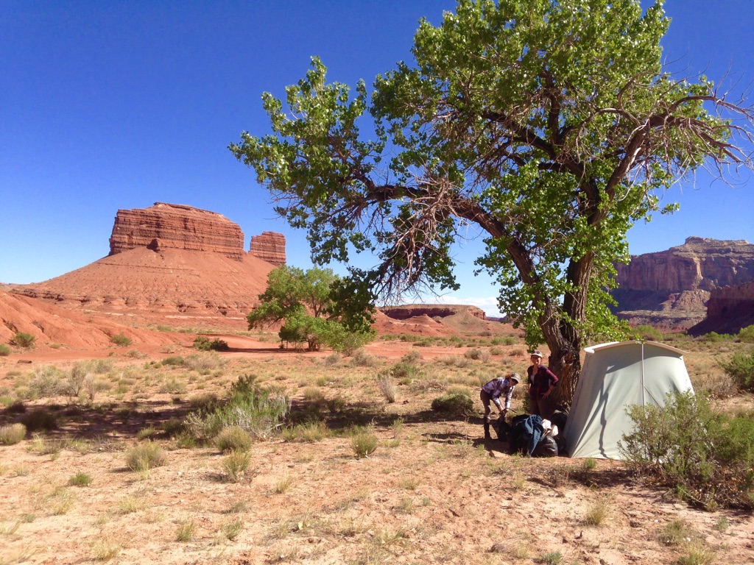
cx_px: 377
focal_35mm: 33
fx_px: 719
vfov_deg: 42.9
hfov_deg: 55.4
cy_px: 282
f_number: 2.4
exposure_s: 1/1290
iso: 50
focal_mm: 4.12
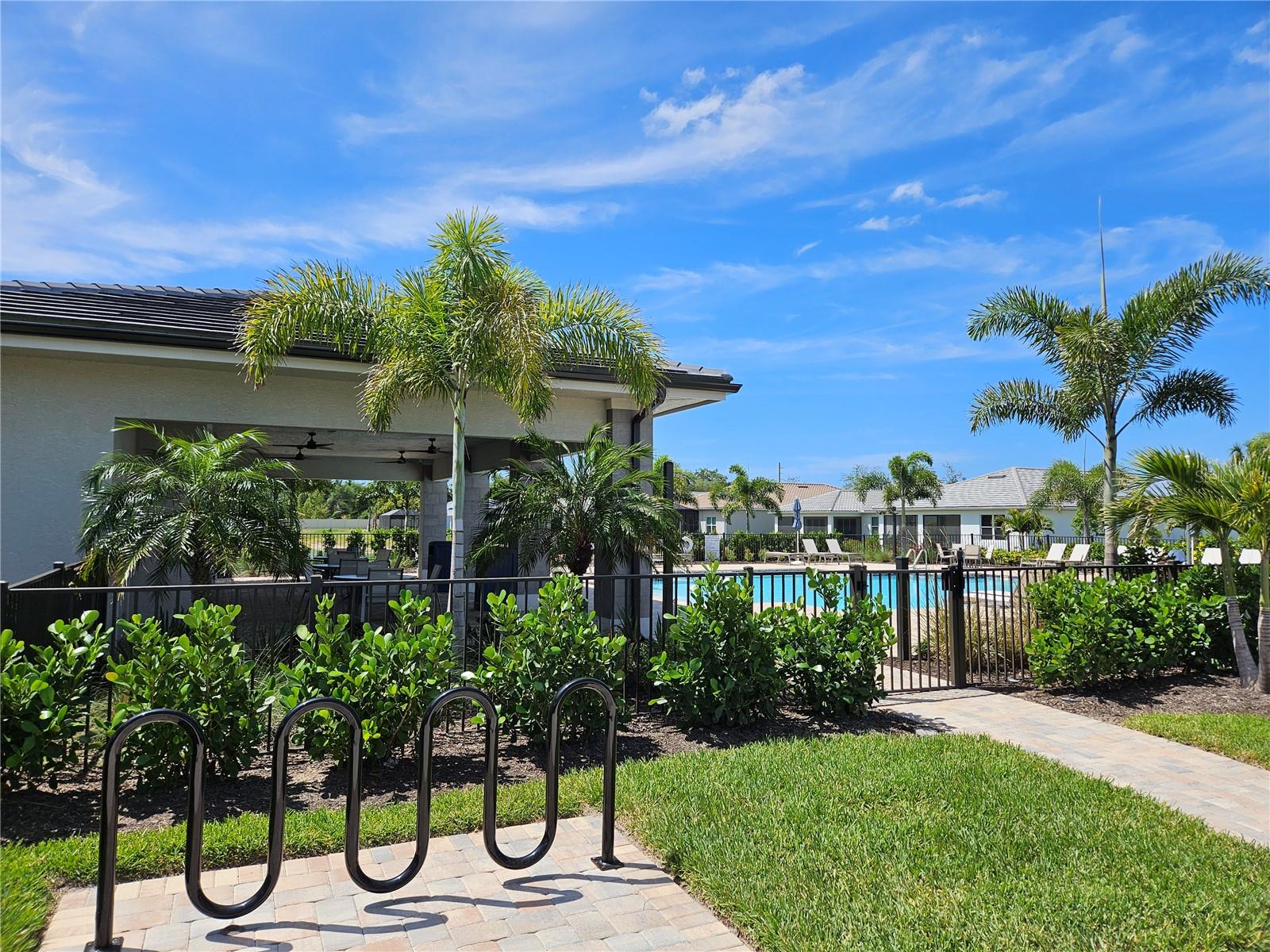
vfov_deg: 58.9
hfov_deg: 73.9
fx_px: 844
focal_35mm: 23
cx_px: 635
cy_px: 476
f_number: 1.8
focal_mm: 5.4
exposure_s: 1/2259
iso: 25
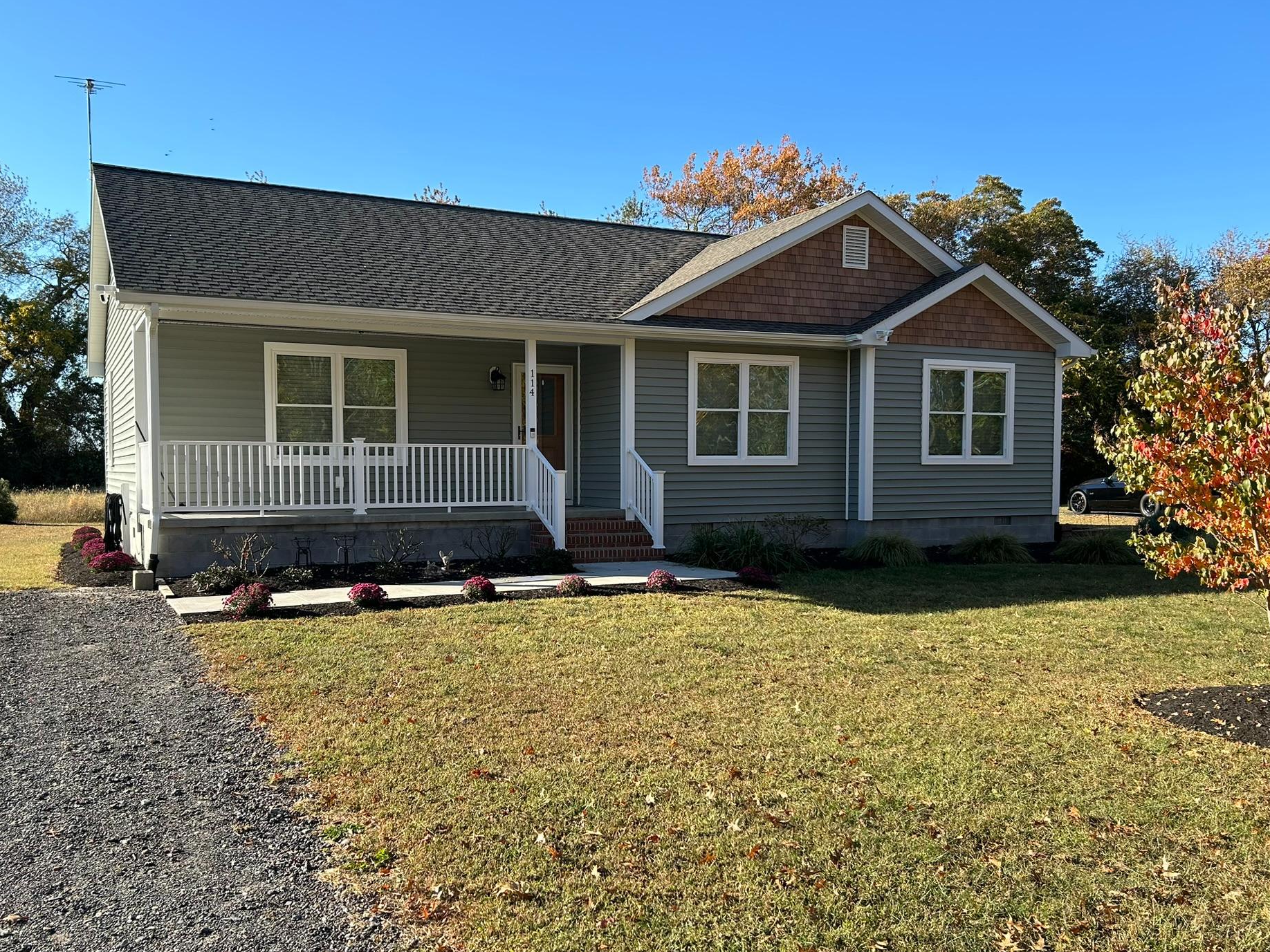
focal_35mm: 29
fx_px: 1064
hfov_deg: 61.5
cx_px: 574
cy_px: 518
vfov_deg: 48.2
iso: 50
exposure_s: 1/1488
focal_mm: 5.7
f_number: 1.5
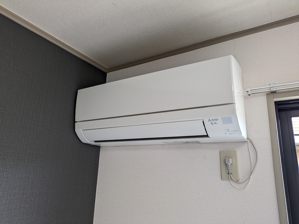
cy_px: 112
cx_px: 150
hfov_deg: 69.4
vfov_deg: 54.9
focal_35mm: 25
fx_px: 216
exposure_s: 1/120
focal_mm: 5.43
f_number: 1.89
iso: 49
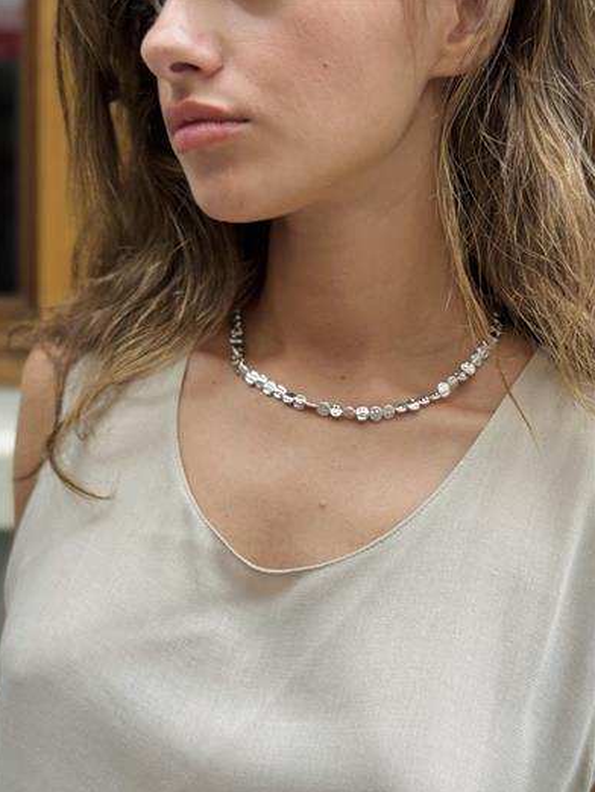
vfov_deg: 38.9
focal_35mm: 49
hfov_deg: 29.7
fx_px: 1122
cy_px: 400
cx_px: 294
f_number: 1.78
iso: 64
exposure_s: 1/621
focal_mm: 6.76
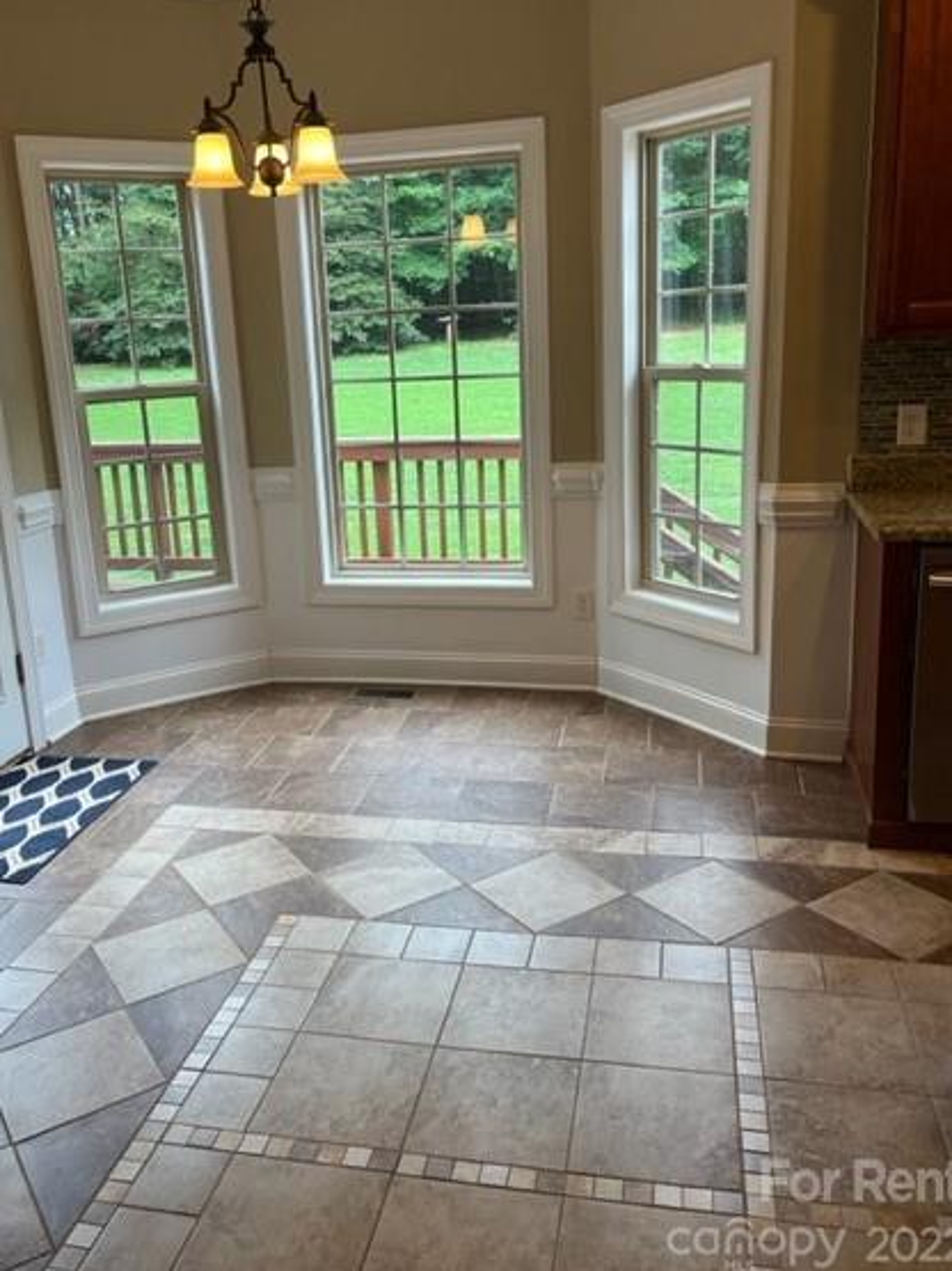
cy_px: 582
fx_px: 1100
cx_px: 439
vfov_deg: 59.9
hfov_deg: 46.7
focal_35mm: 30
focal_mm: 5.1
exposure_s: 1/120
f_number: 1.6
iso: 64
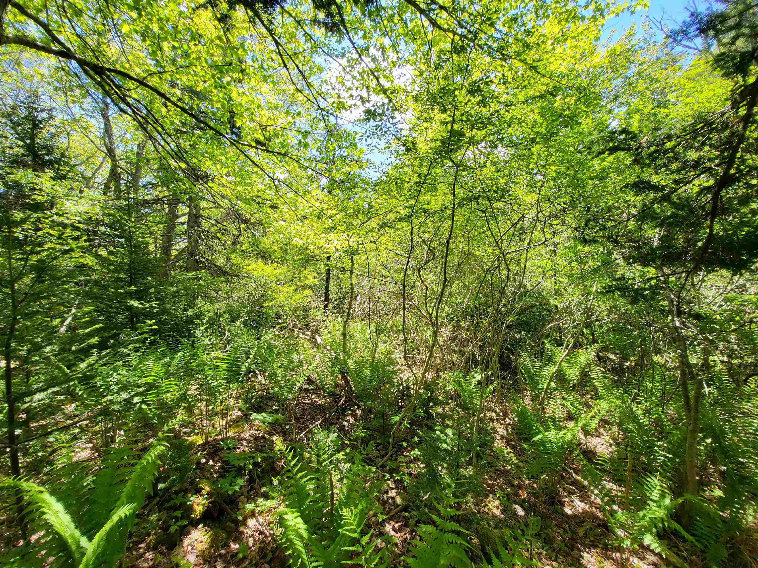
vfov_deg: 89.9
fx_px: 285
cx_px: 379
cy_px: 284
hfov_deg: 106.2
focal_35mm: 13
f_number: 2.2
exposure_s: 1/236
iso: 32
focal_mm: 1.74
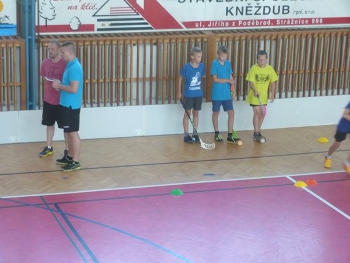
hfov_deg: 18.7
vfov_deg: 14.1
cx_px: 175
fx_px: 1062
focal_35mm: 105
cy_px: 132
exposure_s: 1/30
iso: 250
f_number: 5
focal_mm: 17.4
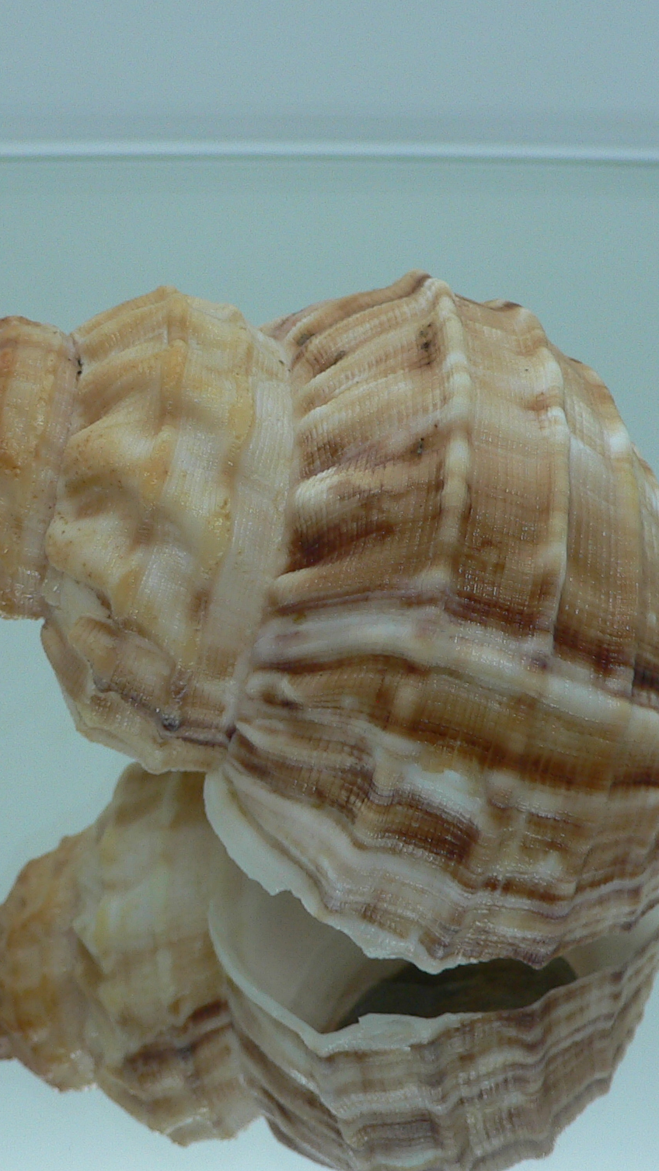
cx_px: 290
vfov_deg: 40.6
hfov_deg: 23.5
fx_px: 1584
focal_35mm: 51
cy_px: 586
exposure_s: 1/60
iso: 80
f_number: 2.8
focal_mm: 4.6
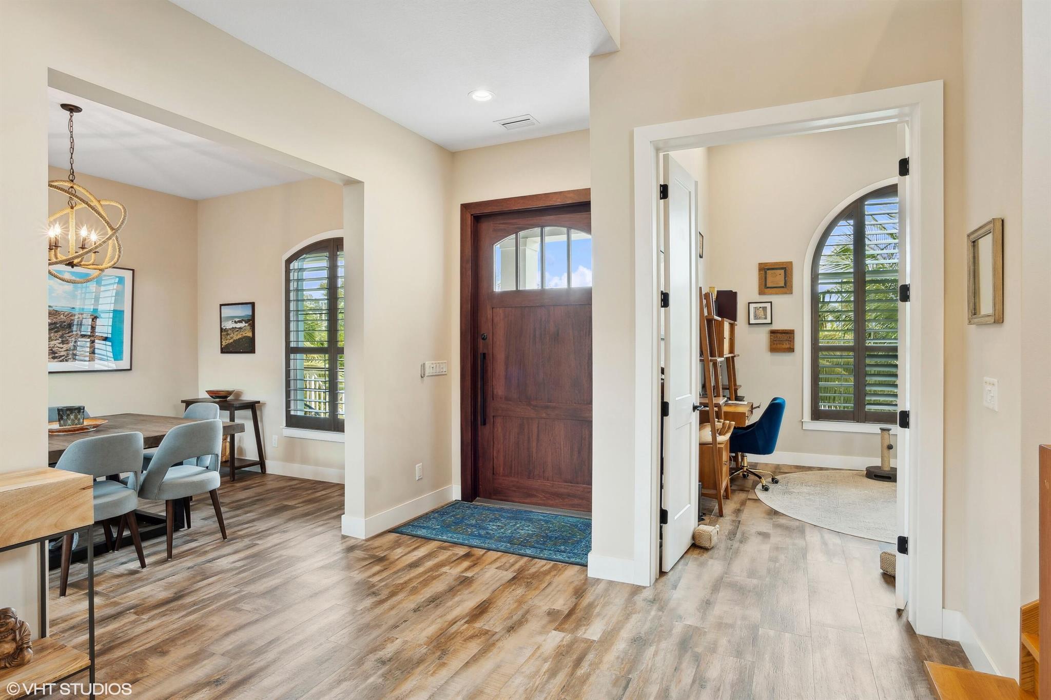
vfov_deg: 67.4
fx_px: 525
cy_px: 350
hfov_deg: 90.0
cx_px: 526
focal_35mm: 18
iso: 200
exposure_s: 1/10
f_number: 9
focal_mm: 12
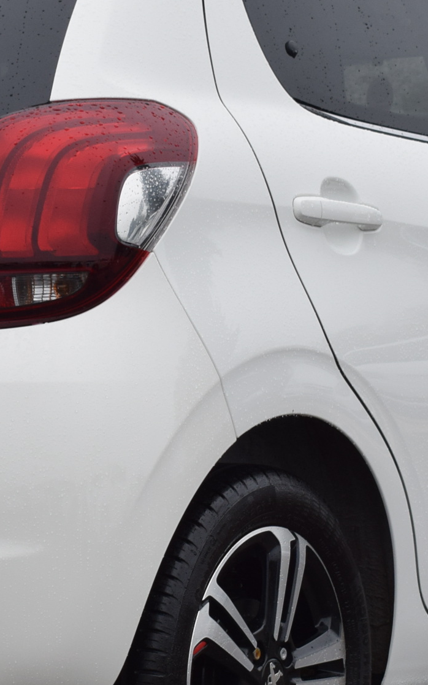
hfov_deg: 8.0
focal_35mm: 164
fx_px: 3061
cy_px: 363
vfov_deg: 12.8
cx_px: 89
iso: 400
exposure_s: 1/250
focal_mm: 40
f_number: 8
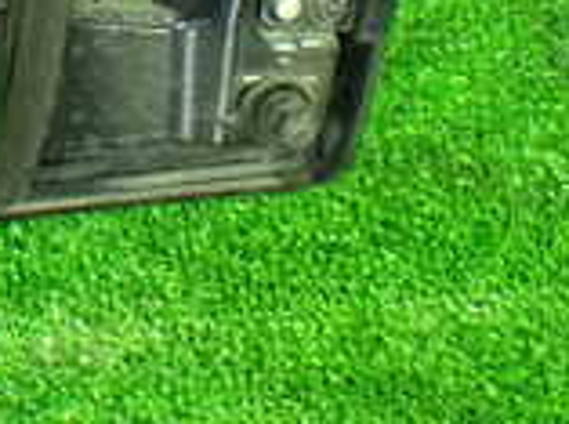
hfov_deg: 16.0
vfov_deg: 12.1
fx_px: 1886
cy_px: -239
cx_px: -239
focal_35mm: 115
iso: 1250
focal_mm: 5.4
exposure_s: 1/30
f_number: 2.3
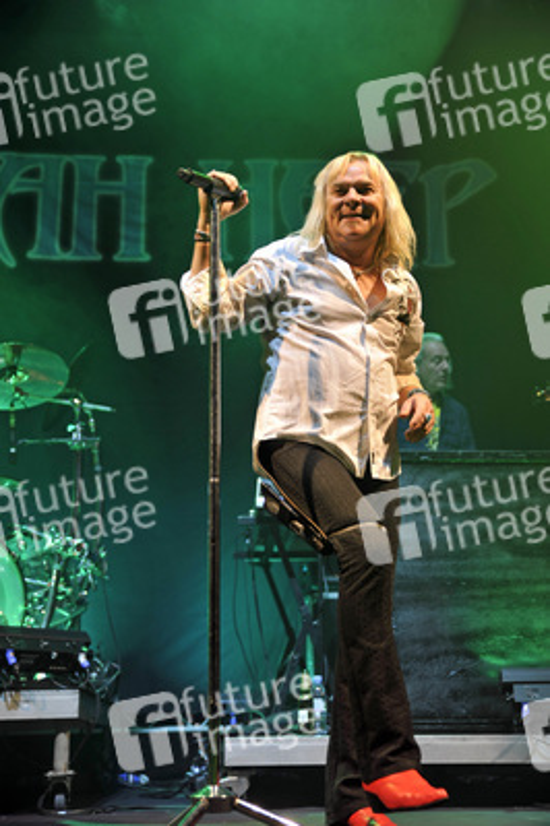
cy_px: 413
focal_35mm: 46
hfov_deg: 29.2
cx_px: 275
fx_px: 1056
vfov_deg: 42.8
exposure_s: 1/250
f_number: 3.2
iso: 400
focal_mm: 46
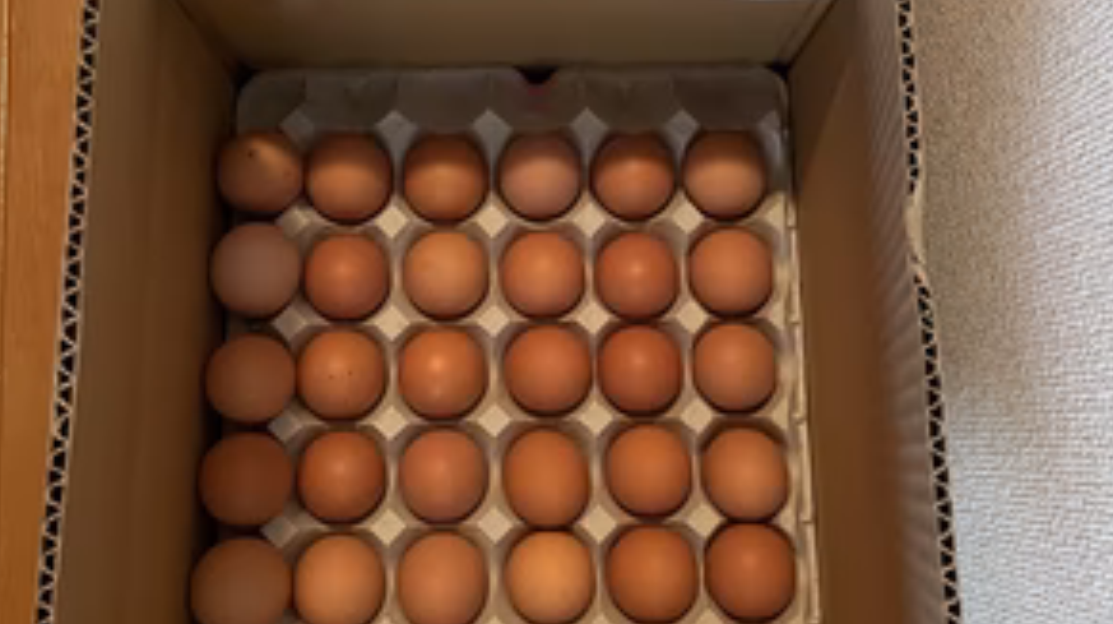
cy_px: 211
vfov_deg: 30.1
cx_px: 551
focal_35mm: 39
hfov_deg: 51.7
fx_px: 1150
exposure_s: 1/30
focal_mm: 4.2
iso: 640
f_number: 1.6
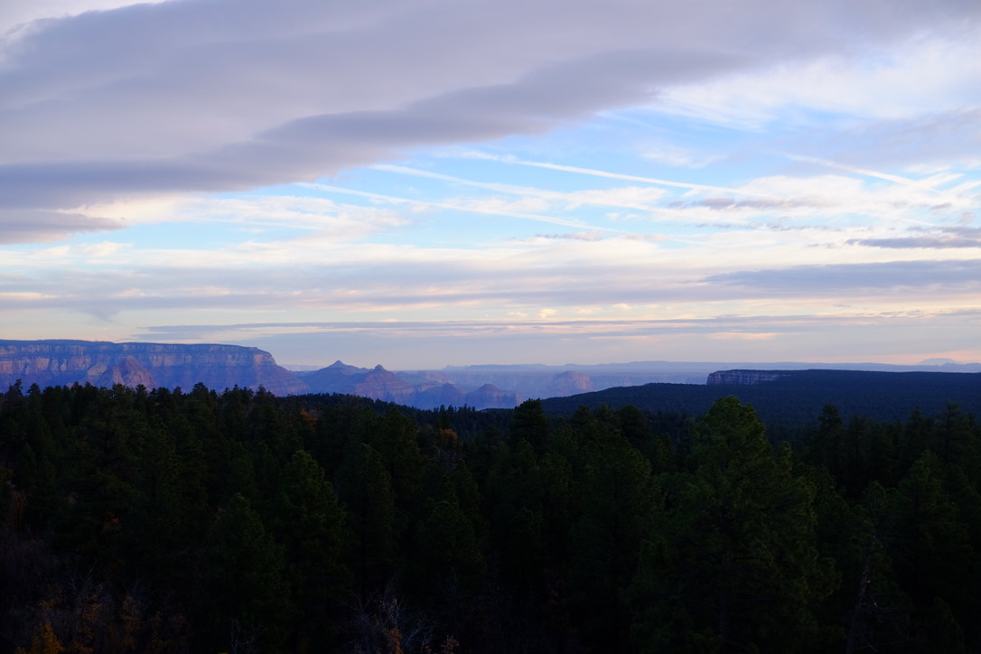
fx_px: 1281
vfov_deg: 28.6
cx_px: 490
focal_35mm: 47
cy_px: 327
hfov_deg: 41.9
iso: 400
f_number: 3.6
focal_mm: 31.5
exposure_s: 1/340
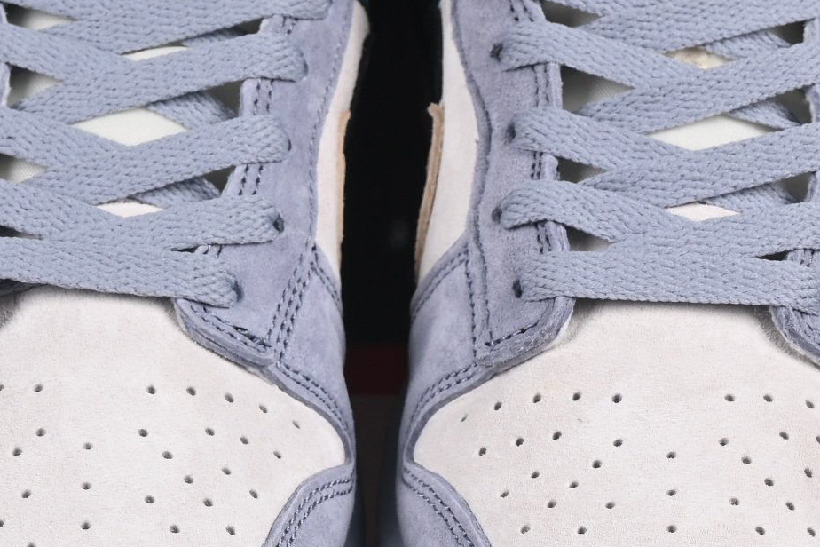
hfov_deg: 9.1
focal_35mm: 226
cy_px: 365
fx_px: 5147
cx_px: 367
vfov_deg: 6.1
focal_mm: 50
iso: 160
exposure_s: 1/80
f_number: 8
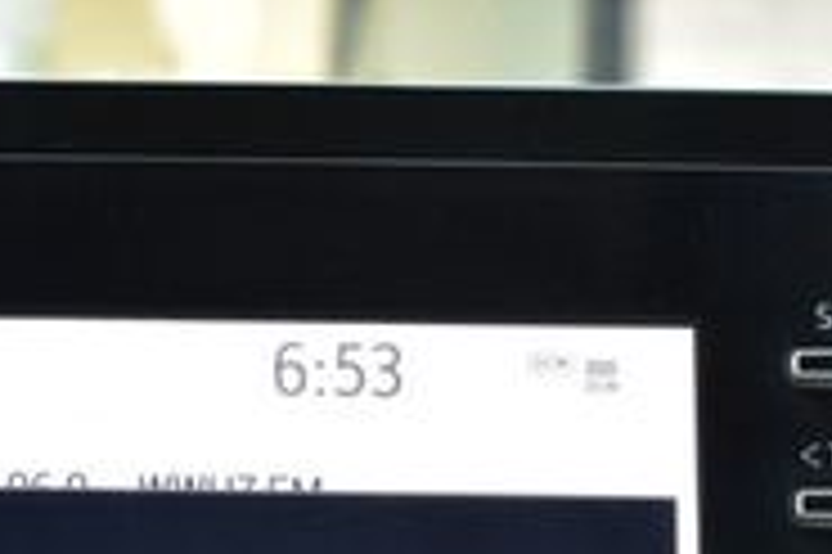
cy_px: 842
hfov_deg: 14.1
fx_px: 3348
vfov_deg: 9.2
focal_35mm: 145
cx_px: 144
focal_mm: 28
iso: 400
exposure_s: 1/30
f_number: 7.1
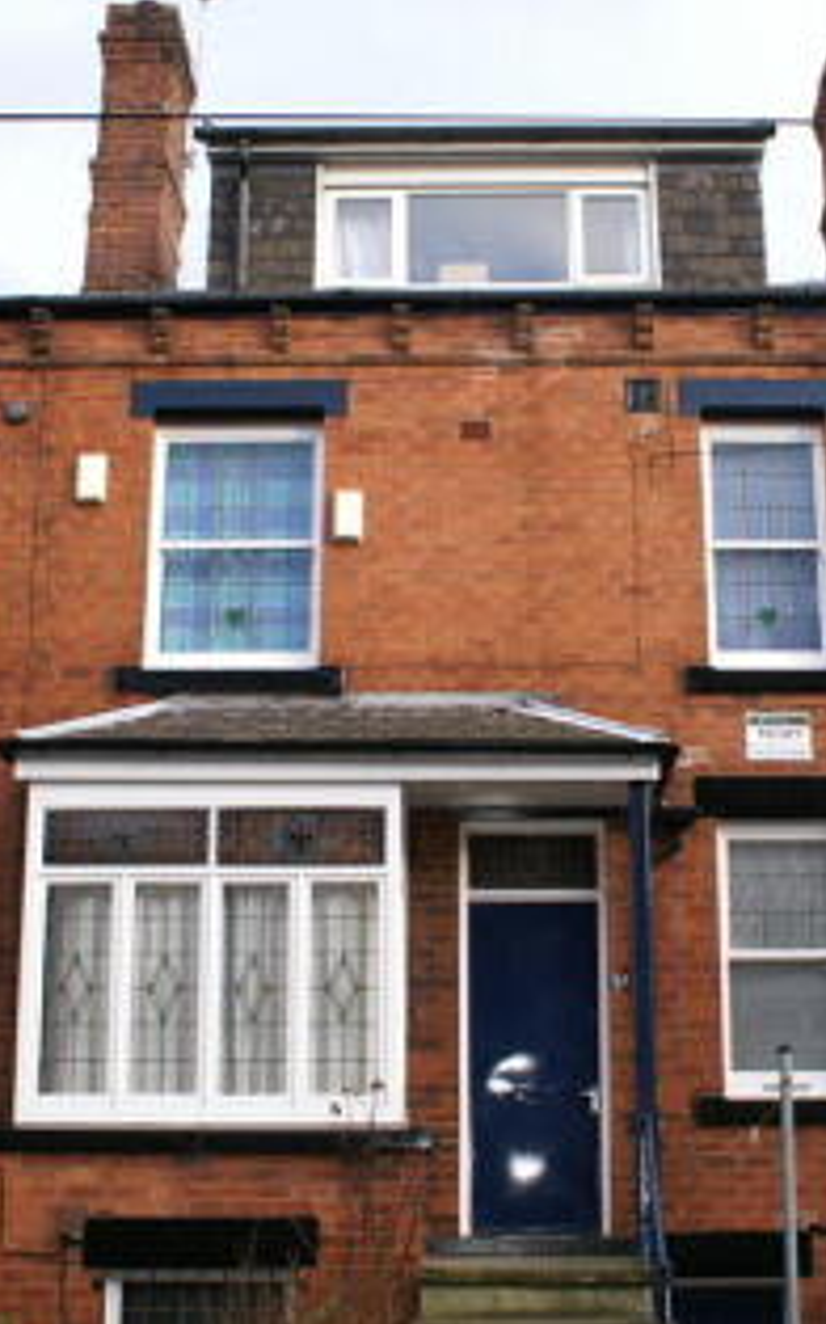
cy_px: 664
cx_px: 485
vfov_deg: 39.6
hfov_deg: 25.3
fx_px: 1839
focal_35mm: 51
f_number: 4.5
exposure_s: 1/125
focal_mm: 22
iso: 100
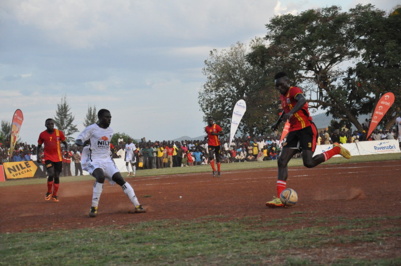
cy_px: 133
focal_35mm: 120
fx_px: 1335
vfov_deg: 11.4
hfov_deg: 17.1
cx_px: 200
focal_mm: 80
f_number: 5.6
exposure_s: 1/1600
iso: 2500
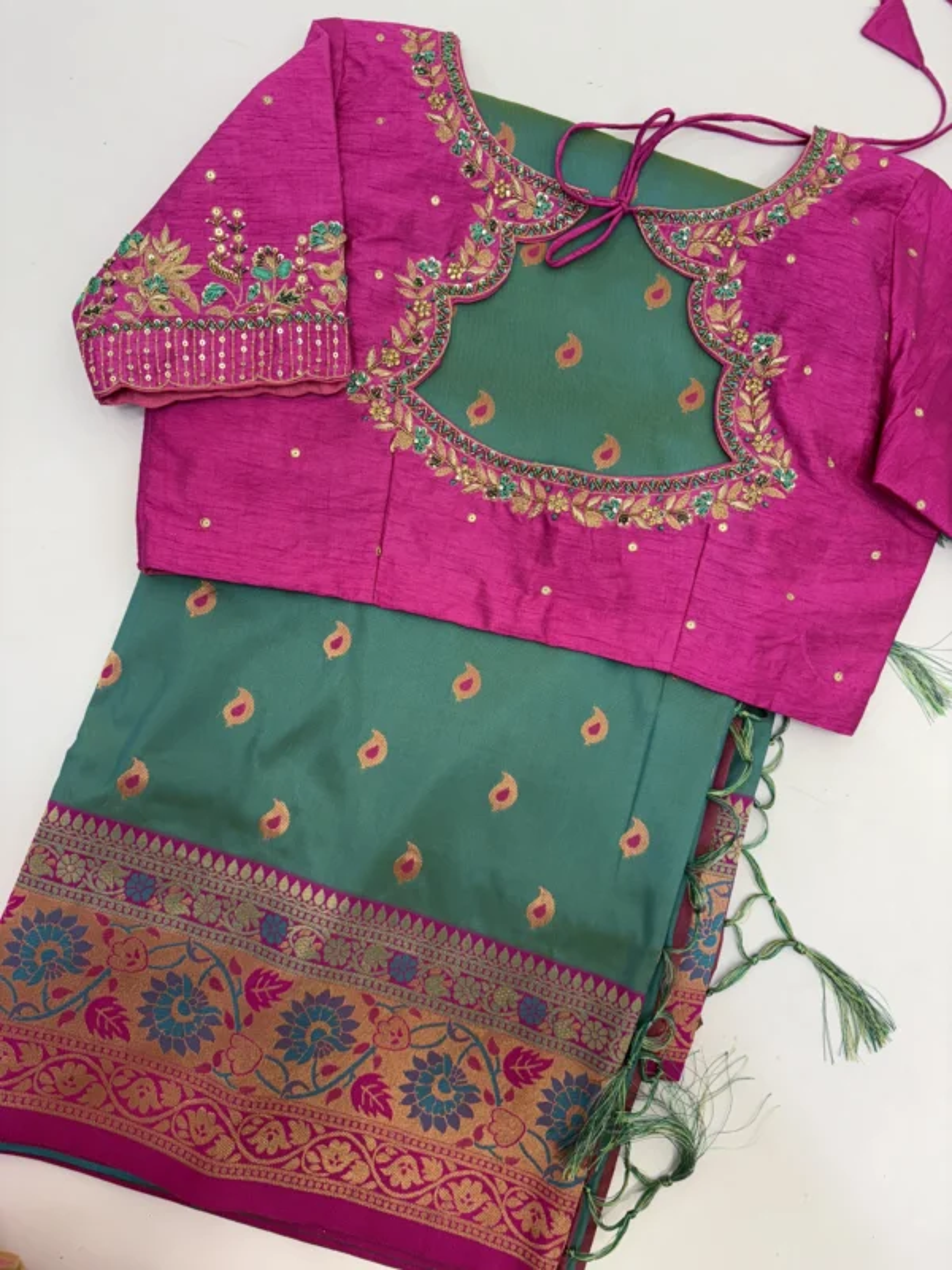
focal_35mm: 26
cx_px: 476
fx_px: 953
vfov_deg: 67.3
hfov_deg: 53.1
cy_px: 635
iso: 50
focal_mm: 6
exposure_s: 1/100
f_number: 1.6
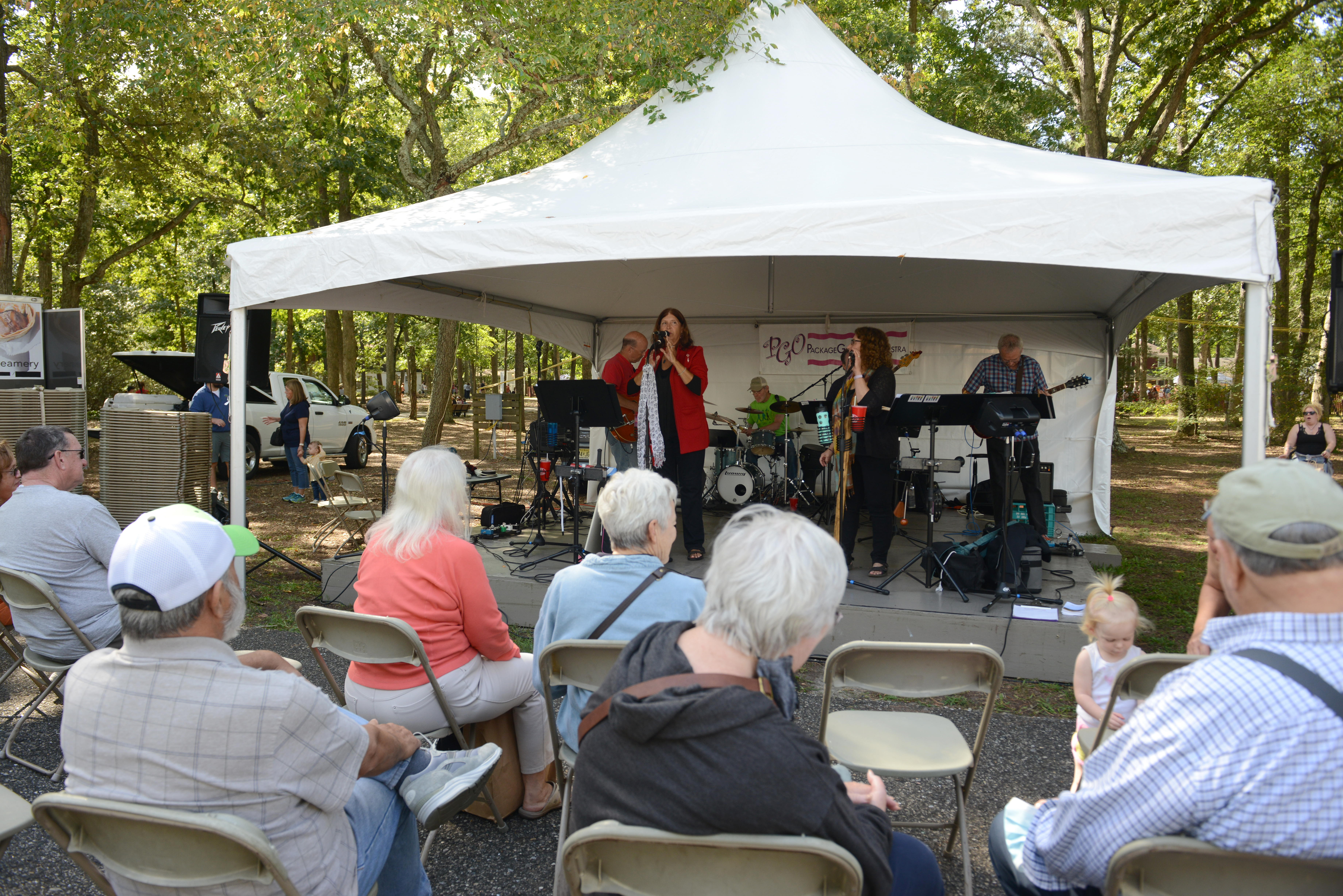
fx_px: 896
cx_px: 672
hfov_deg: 73.7
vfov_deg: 53.2
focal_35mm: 24
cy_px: 448
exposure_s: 1/200
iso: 320
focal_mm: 24
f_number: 5
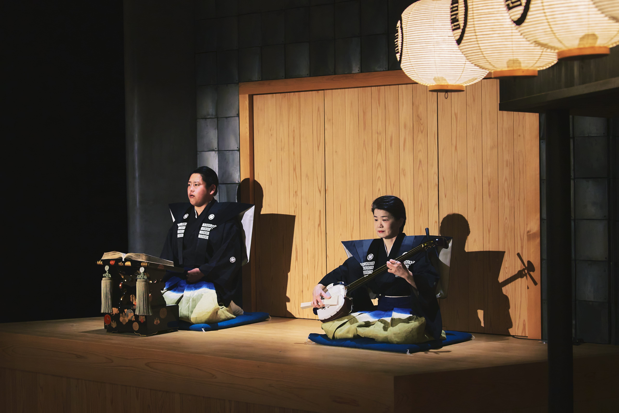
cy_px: 206
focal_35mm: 66
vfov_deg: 20.6
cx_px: 310
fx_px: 1135
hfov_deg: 30.5
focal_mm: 44.2
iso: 3200
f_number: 4
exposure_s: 1/200
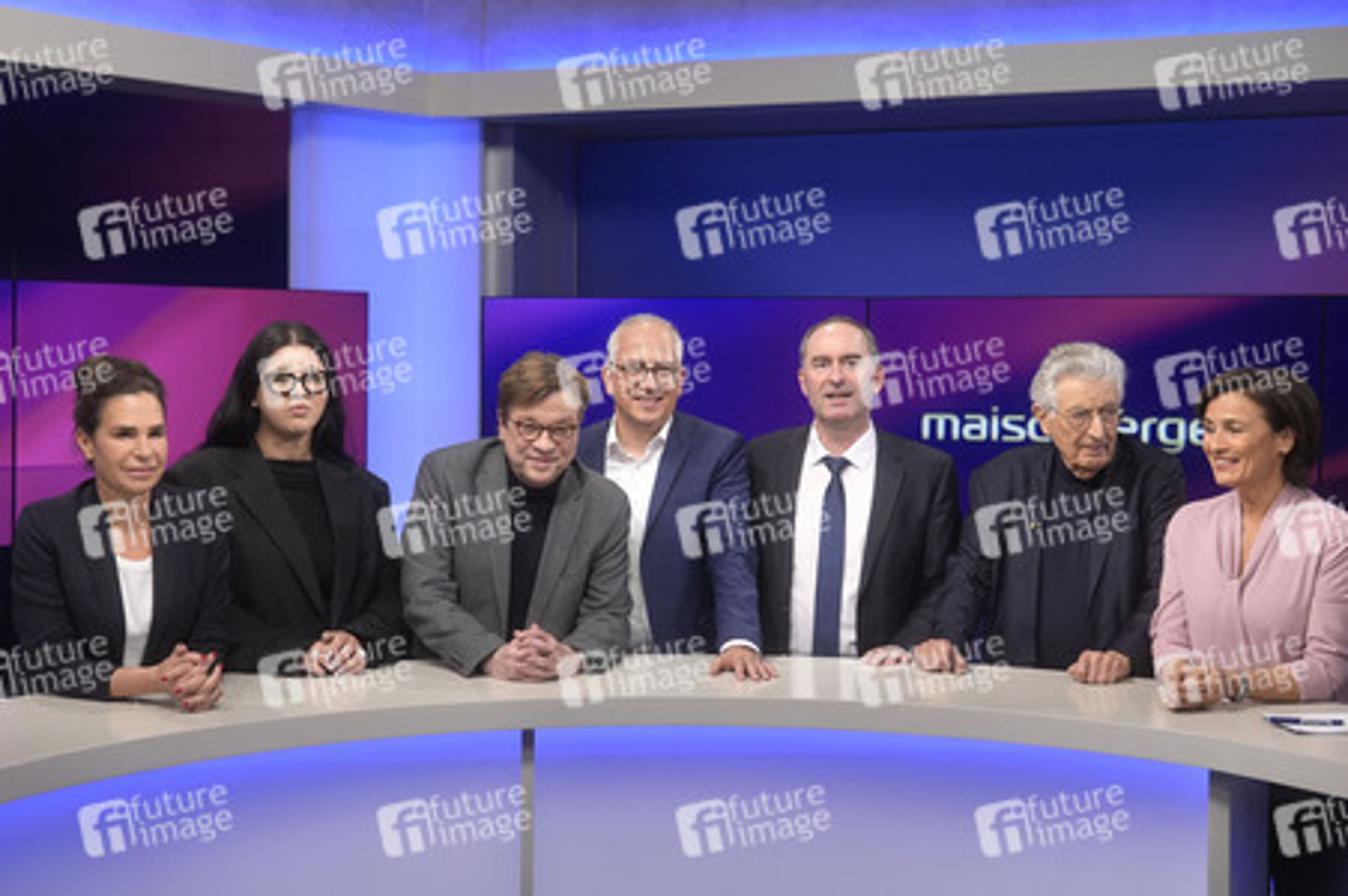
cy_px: 448
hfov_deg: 43.6
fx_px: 1684
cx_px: 674
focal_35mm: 45
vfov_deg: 29.8
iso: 640
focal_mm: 30
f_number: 2.2
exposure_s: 1/250
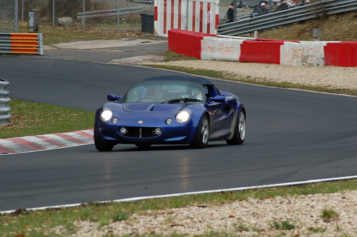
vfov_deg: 4.3
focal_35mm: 315
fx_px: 3119
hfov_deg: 6.6
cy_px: 118
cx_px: 178
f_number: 16
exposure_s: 1/200
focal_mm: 210
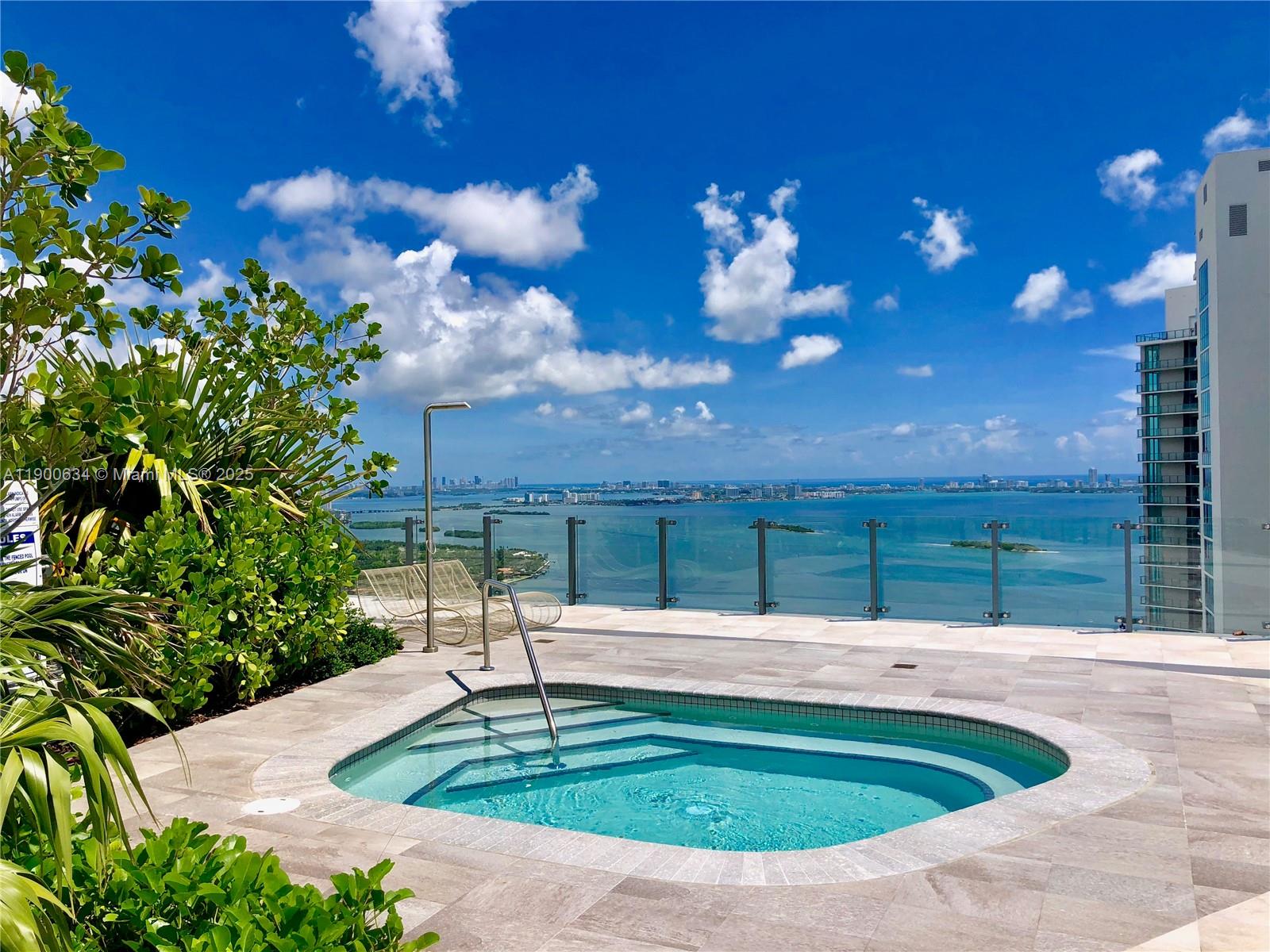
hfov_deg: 63.4
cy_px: 476
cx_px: 635
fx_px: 1027
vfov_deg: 49.7
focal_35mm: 28
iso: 20
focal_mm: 4
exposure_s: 1/4000
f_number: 1.8
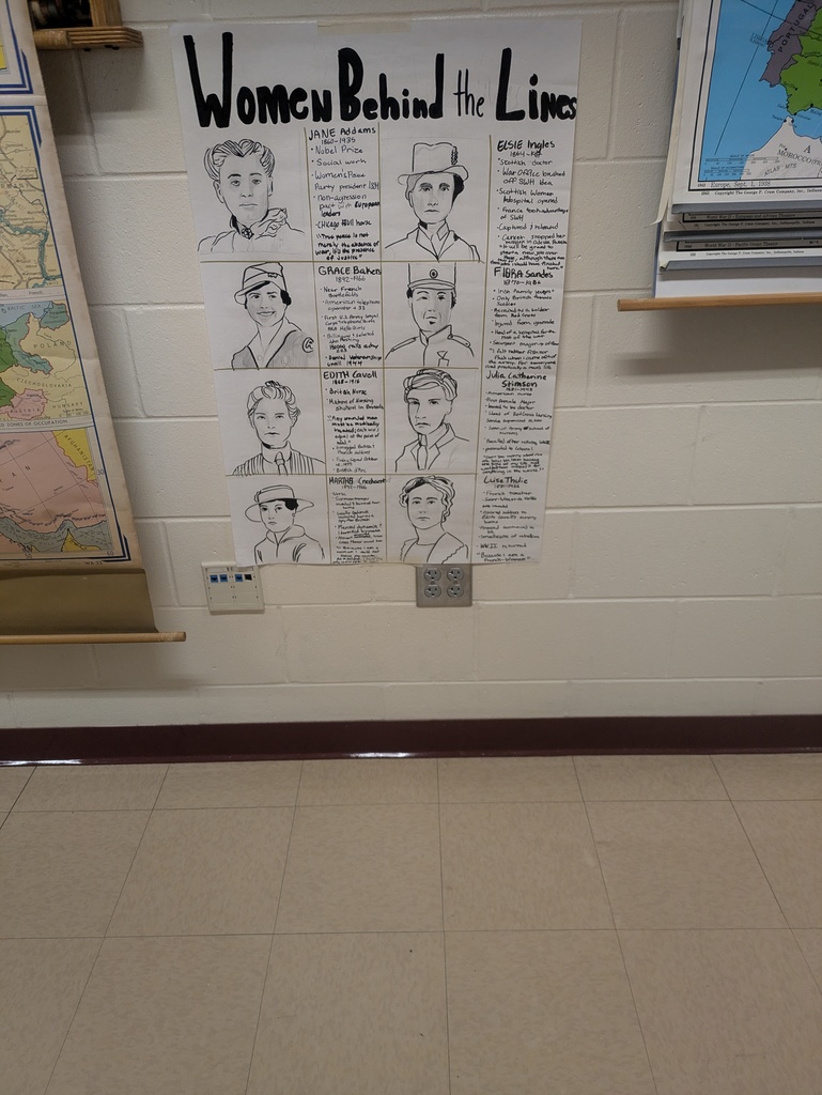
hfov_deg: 54.9
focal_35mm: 25
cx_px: 411
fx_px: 791
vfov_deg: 69.4
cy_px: 548
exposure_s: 1/60
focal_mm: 5.43
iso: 260
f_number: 1.89
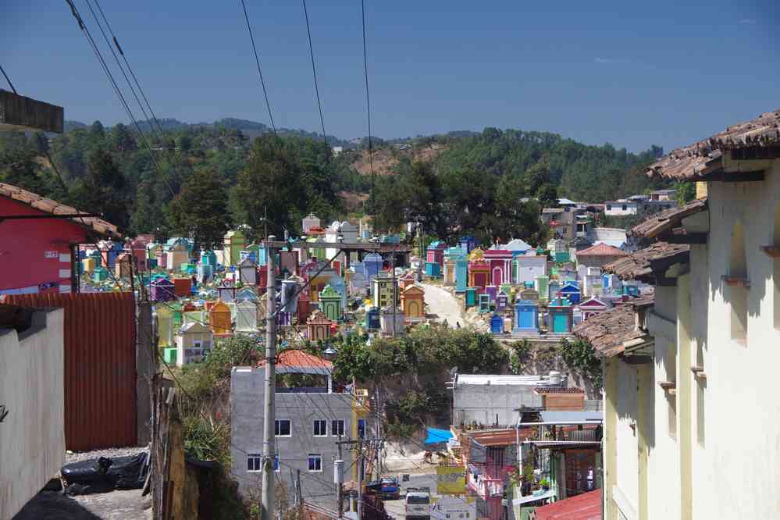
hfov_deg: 20.9
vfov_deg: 14.0
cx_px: 390
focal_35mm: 98
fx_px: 2112
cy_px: 260
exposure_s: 1/100
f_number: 10
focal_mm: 65
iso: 200
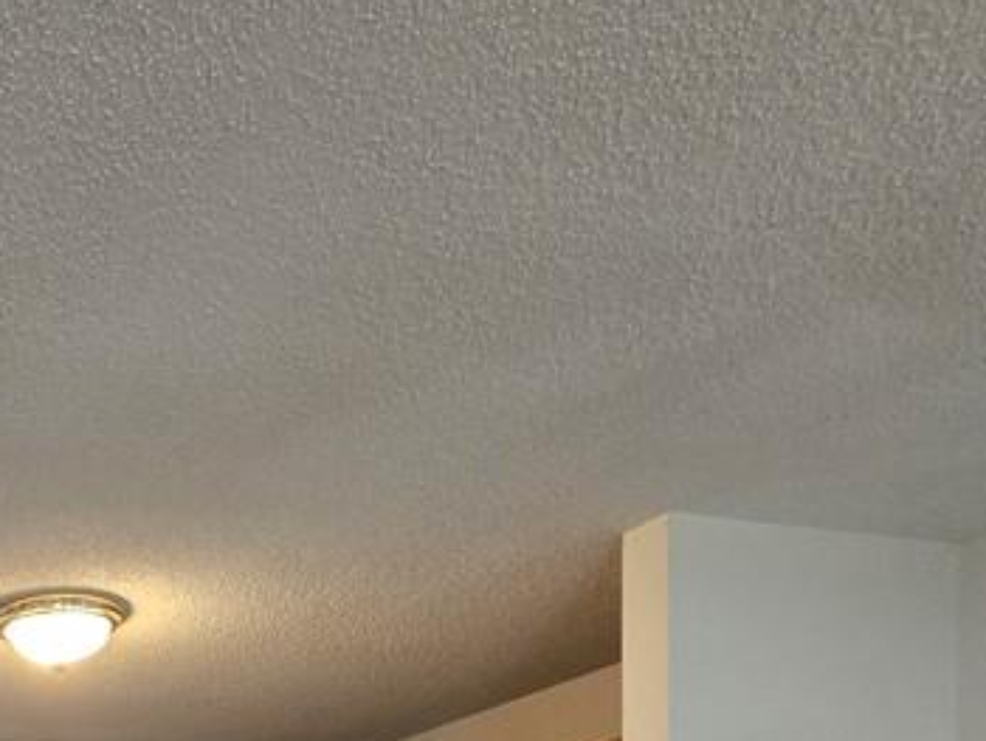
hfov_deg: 40.4
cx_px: -76
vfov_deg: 28.8
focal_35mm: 38
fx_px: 1083
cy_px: 1023
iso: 640
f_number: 2.2
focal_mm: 2.2
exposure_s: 1/60
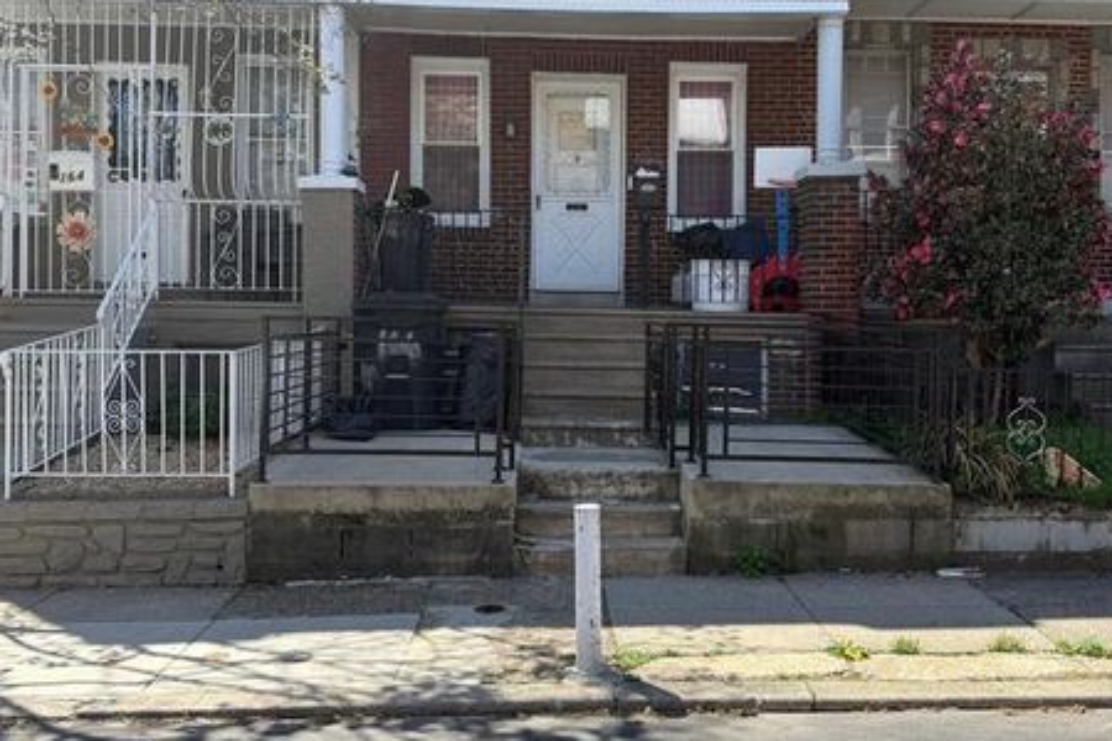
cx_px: 576
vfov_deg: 35.8
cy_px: 303
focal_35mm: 37
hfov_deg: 51.9
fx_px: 1143
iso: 80
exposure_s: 1/1689
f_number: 1.78
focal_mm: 6.76
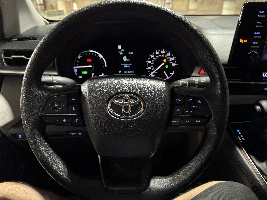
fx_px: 185
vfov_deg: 56.8
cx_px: 134
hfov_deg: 71.6
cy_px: 100
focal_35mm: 24
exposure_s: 1/30
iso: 1600
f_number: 1.78
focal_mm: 6.76
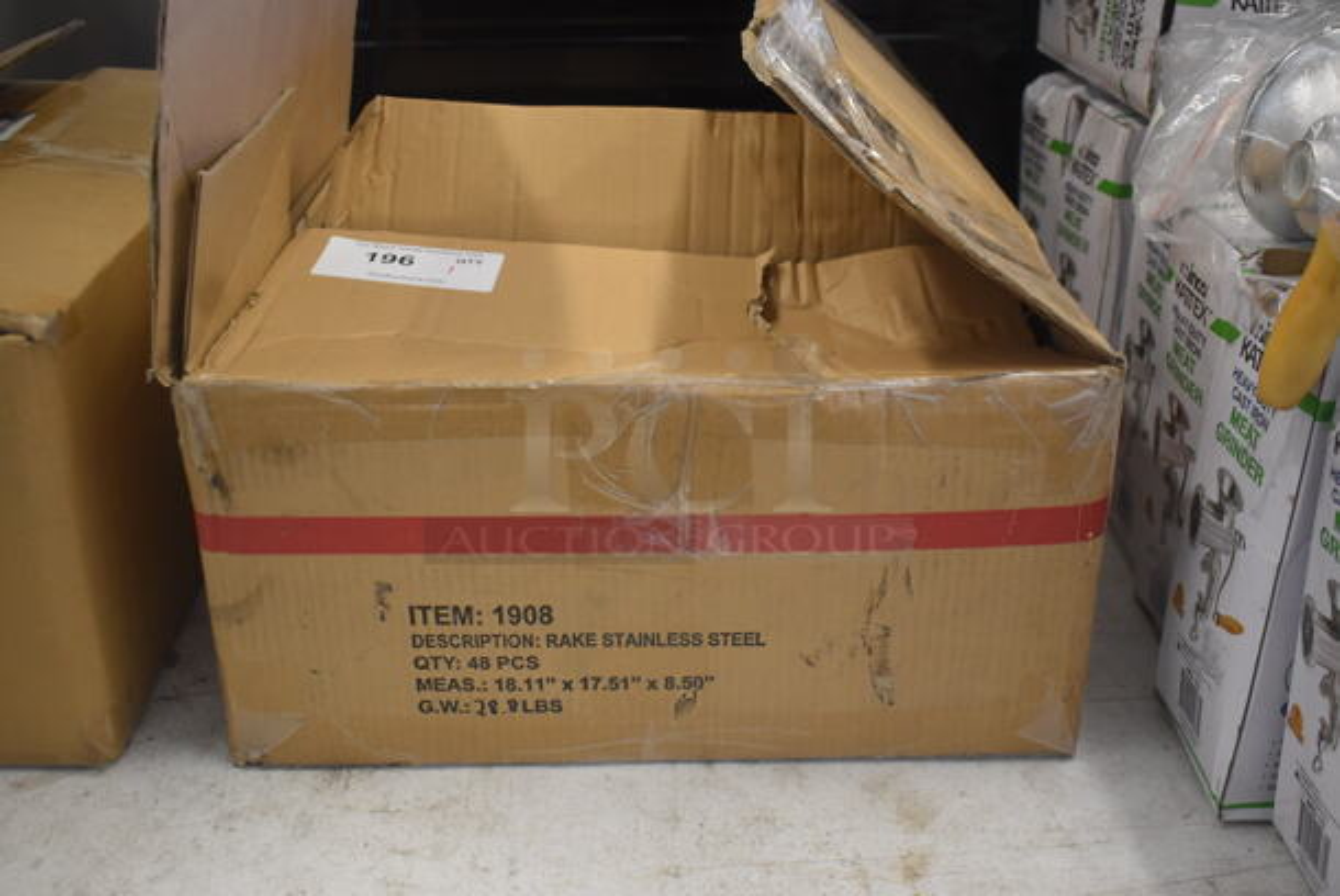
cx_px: 670
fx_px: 1453
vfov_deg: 34.3
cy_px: 448
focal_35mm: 39
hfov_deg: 49.5
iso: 1250
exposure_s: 1/125
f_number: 4
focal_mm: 26
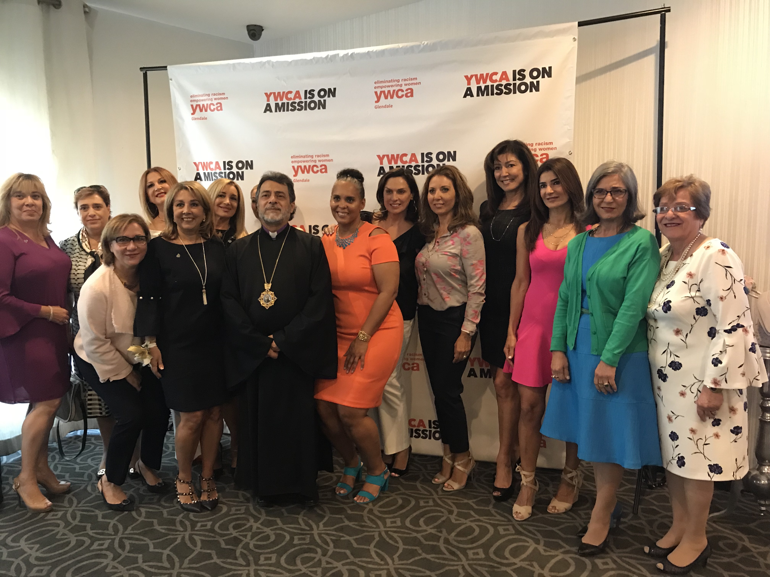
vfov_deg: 49.7
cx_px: 385
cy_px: 288
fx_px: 623
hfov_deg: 63.4
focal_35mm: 28
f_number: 1.8
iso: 100
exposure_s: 1/11
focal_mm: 3.99
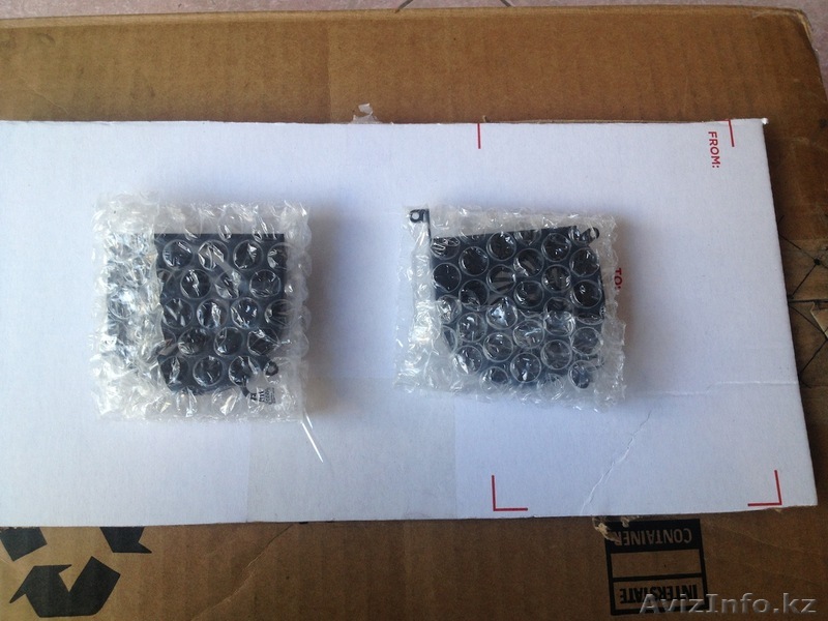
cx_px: 414
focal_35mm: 35
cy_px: 310
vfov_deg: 40.7
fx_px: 837
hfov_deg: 52.6
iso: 64
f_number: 2.4
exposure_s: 1/40
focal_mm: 4.28
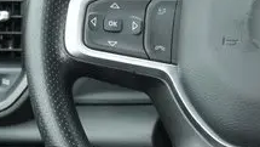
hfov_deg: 14.1
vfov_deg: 8.1
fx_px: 1027
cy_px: 44
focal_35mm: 149
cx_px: 291
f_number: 5.1
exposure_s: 1/15
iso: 320
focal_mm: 23
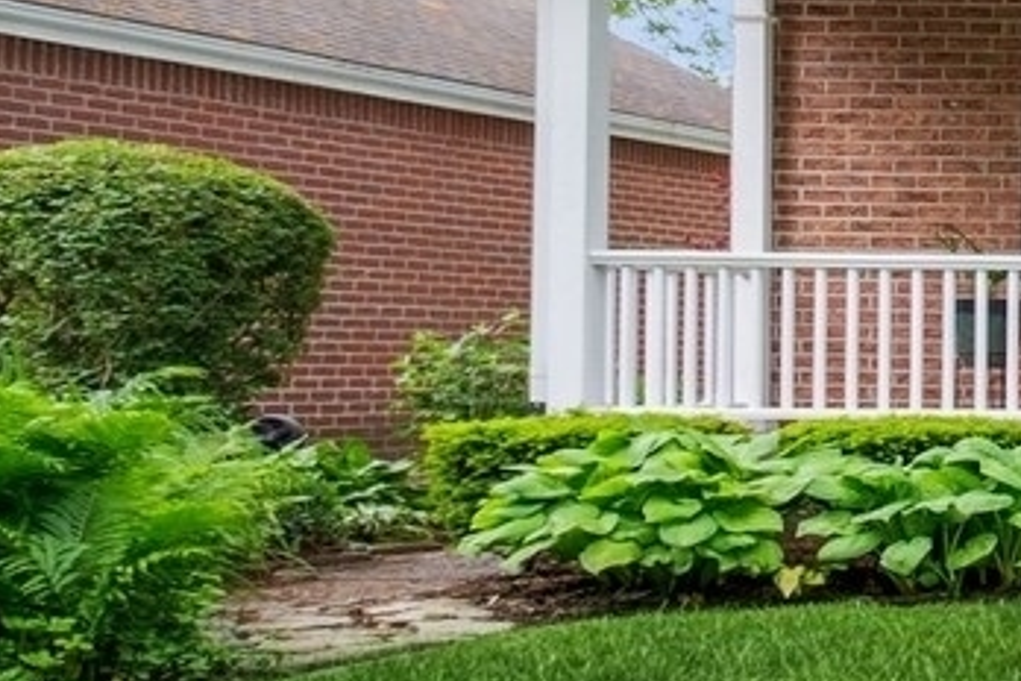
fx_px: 1957
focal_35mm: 69
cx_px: 2060
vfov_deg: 19.7
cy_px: 385
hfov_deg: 18.5
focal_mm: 10
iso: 100
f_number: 8
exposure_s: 1/15
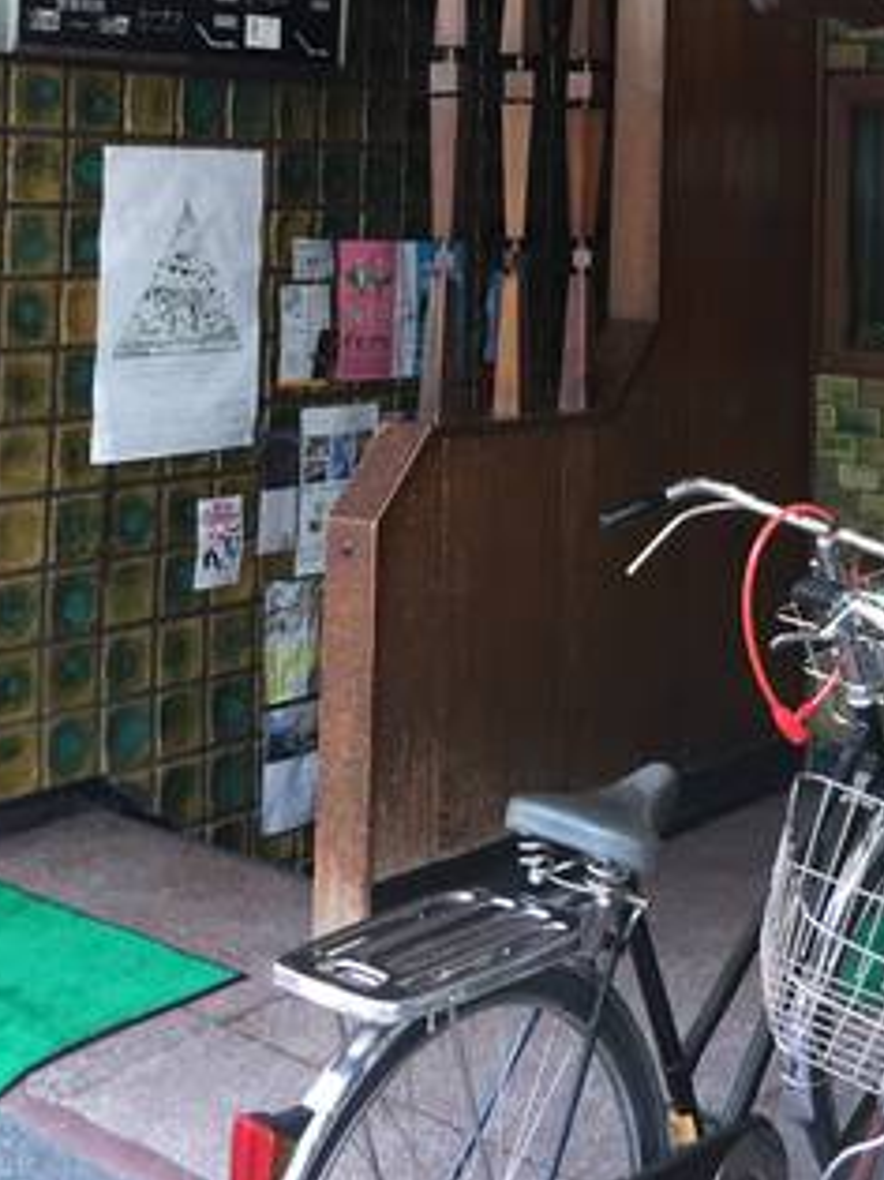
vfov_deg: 31.0
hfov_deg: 24.8
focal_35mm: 59
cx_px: 479
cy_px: 79
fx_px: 2010
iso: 32
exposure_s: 1/40
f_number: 2.2
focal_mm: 4.15
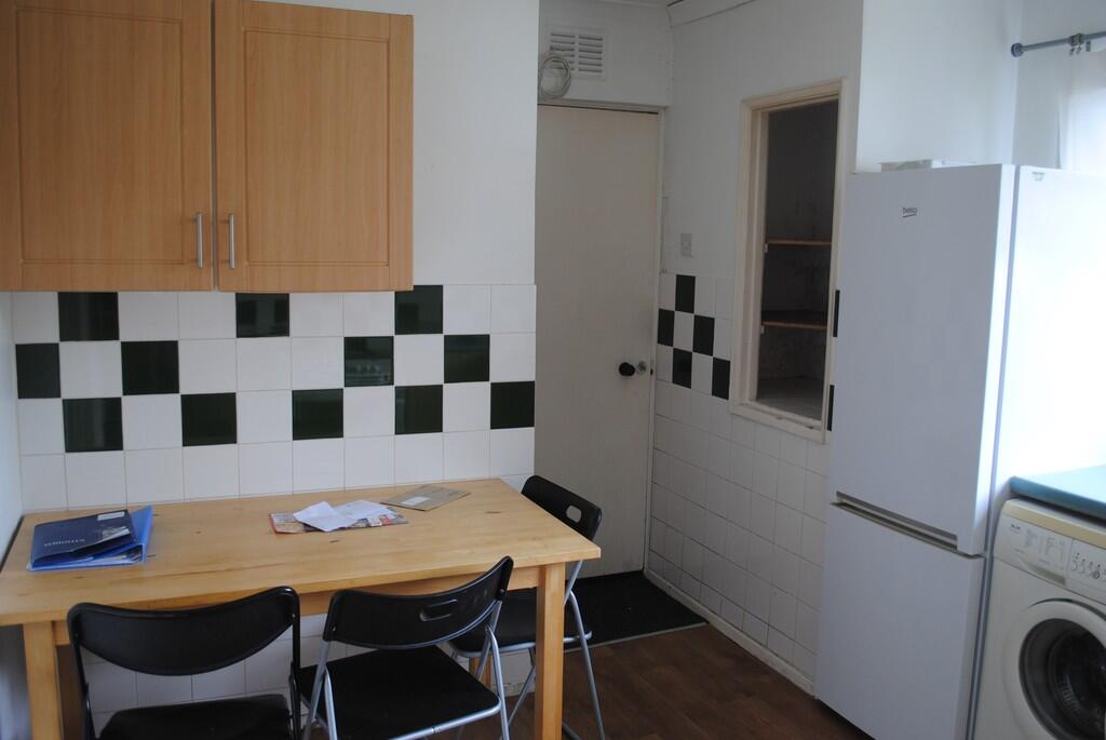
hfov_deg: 61.9
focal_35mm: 30
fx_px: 923
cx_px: 553
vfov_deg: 43.7
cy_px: 370
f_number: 3.8
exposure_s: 1/30
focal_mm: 20
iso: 220
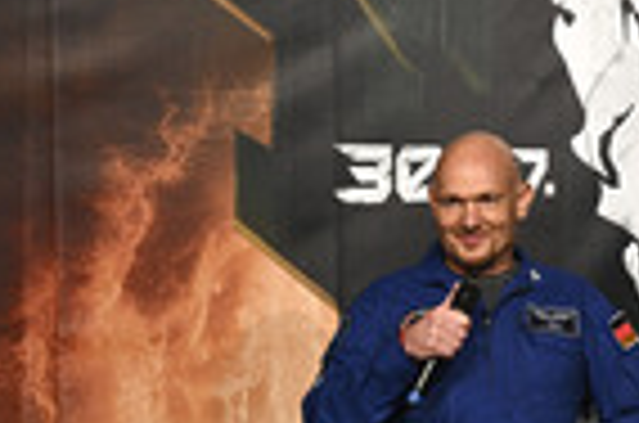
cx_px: 808
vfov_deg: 3.6
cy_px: 171
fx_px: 6765
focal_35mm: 382
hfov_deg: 5.4
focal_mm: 120
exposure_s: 1/320
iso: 360
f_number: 2.8
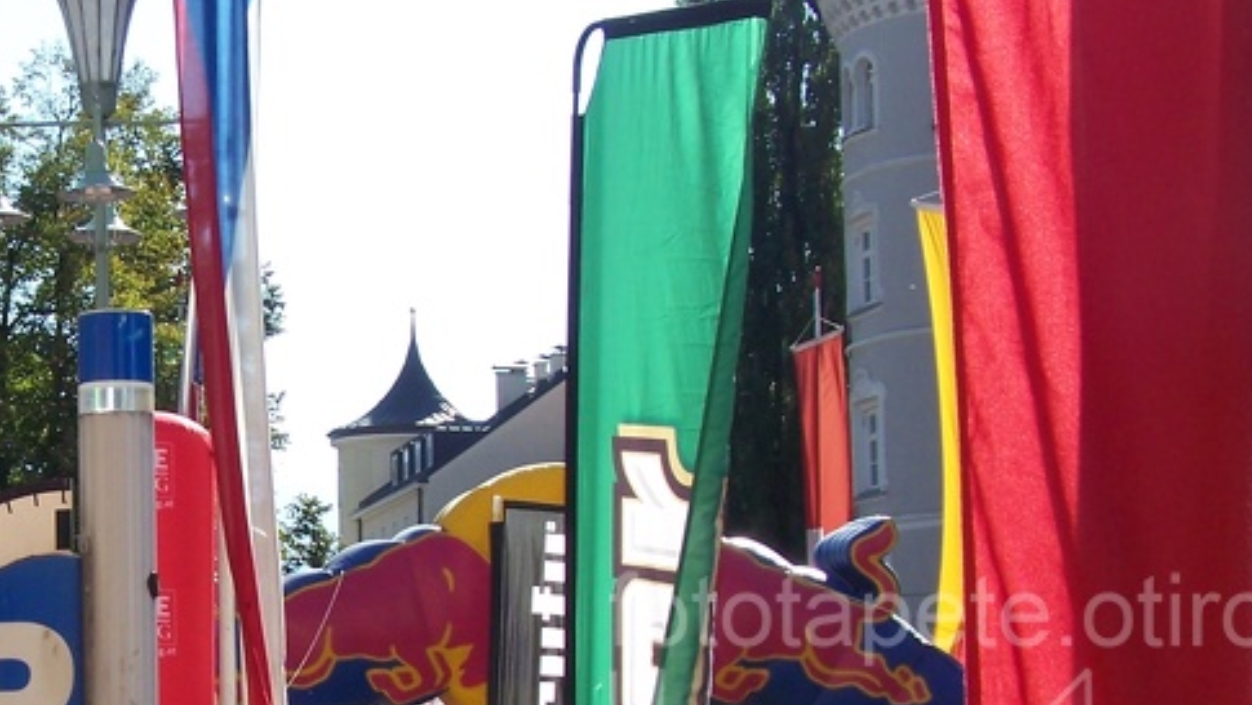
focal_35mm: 86
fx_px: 2856
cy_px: 591
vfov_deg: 14.0
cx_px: 145
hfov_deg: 24.1
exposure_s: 1/250
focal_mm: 6.3
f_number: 4
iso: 64
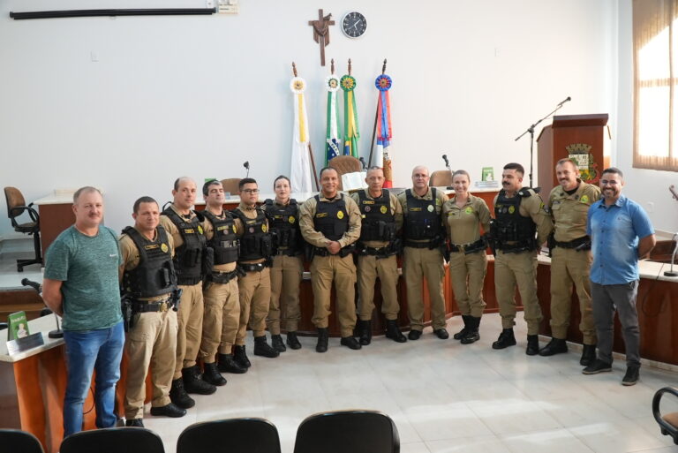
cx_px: 339
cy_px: 226
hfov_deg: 55.8
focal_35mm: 34
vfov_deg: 38.9
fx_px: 641
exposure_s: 1/200
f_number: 4.5
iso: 3200
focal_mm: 23
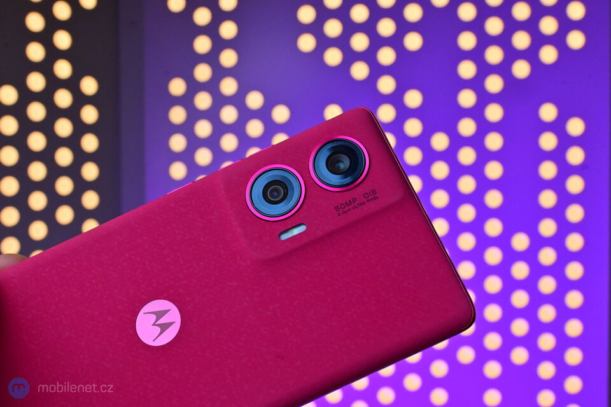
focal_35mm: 44
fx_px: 738
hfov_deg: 45.0
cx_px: 306
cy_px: 204
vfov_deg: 30.8
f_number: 13
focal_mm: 29
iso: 640
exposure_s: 1/80
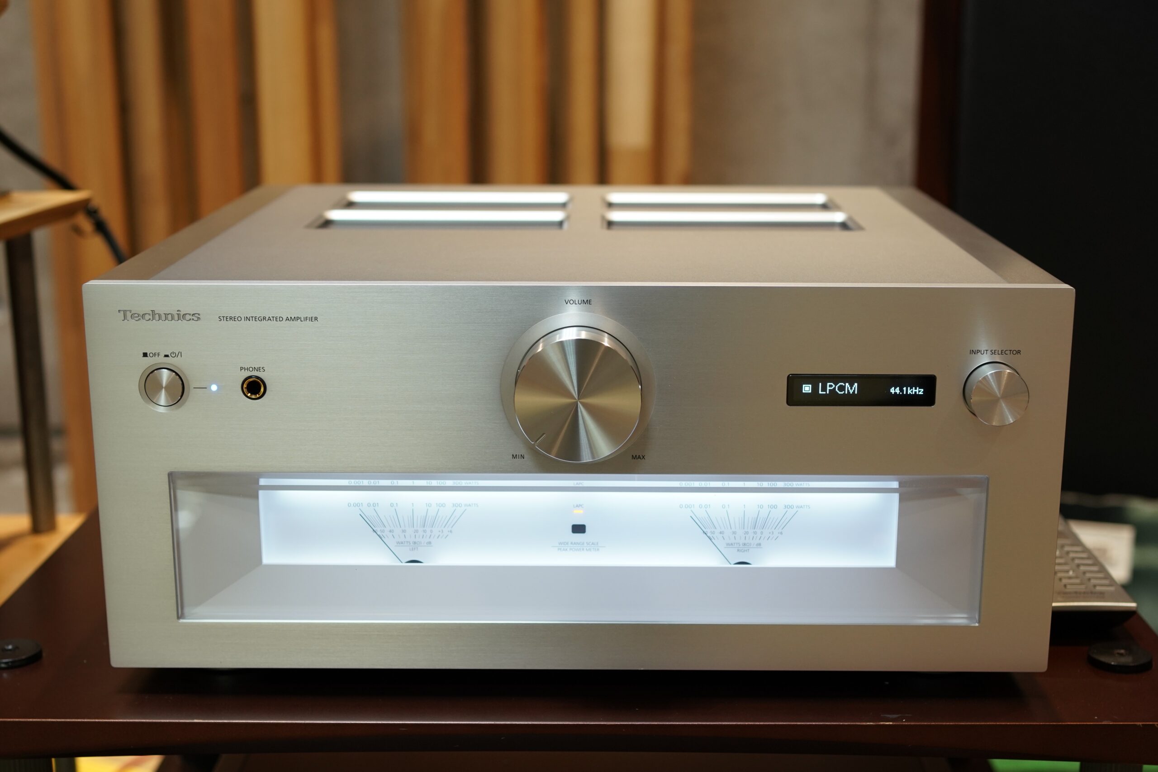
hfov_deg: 54.4
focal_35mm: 35
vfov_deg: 37.9
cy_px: 386
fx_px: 1126
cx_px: 579
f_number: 3.5
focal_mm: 35
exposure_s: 1/40
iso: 640
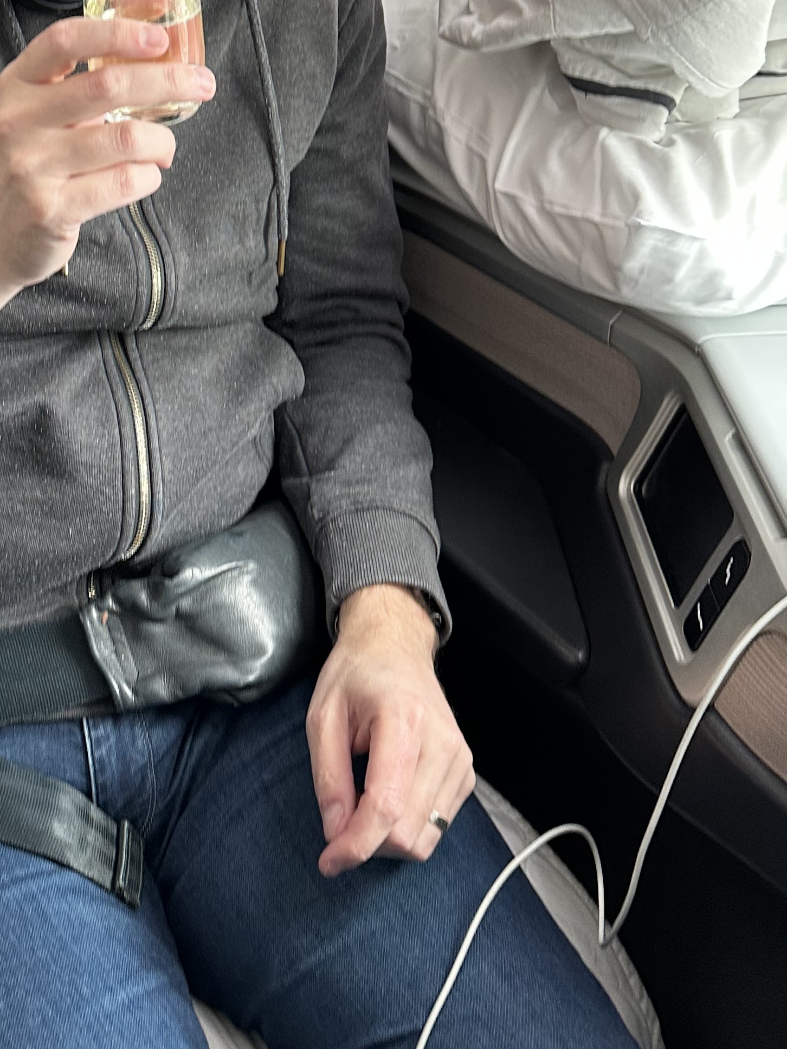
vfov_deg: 35.6
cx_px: 108
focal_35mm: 50
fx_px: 1515
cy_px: 79
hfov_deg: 28.2
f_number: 1.78
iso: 200
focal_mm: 6.86
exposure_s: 1/55
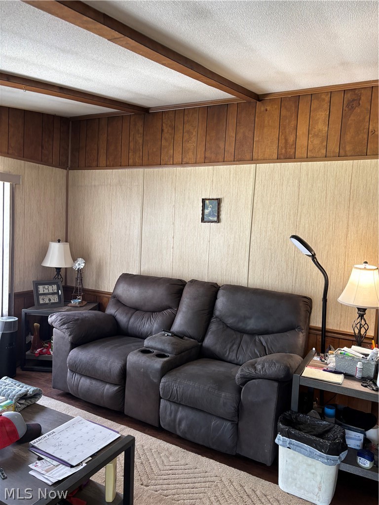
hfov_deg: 53.1
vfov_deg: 67.3
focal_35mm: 26
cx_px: 190
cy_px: 252
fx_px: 380
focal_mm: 5.96
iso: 160
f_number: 1.6
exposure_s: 1/60
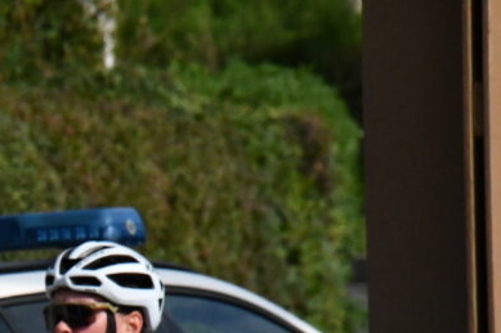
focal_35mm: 1185
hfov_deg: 1.7
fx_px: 16483
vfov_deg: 1.2
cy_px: 429
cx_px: -157
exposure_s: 1/4000
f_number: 16
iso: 3200
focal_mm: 300
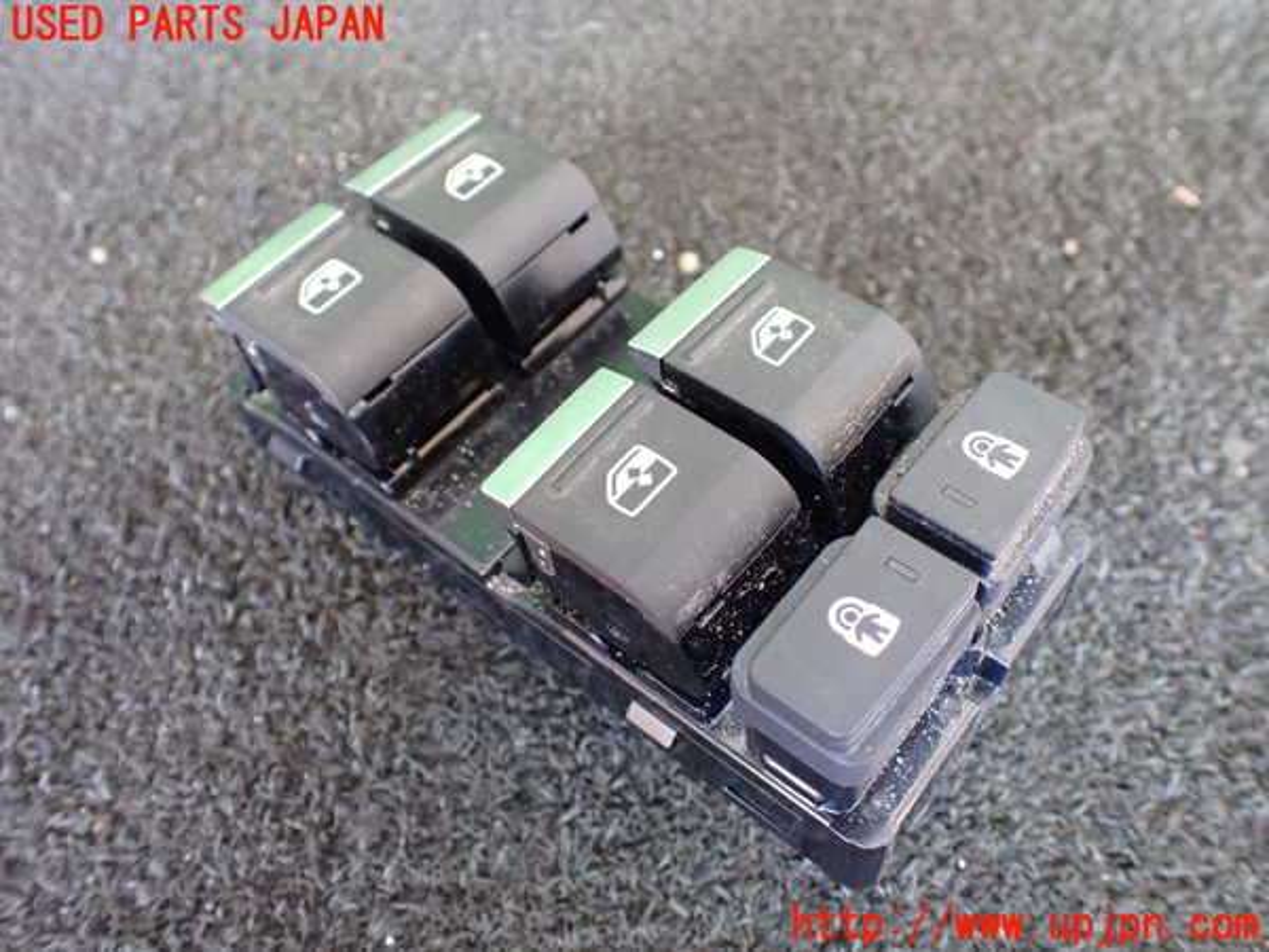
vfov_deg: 46.8
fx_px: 1100
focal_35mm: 30
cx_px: 634
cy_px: 476
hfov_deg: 60.0
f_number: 2.3
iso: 800
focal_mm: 5.4
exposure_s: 1/40
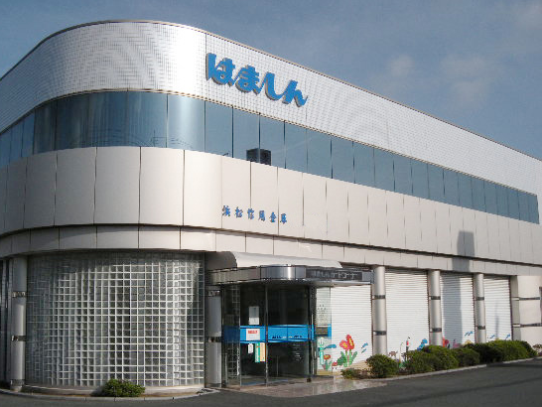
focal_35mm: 41
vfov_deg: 35.1
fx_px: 642
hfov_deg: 45.7
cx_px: 240
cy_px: 228
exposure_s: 1/636
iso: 64
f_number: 6.4
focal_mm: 5.9
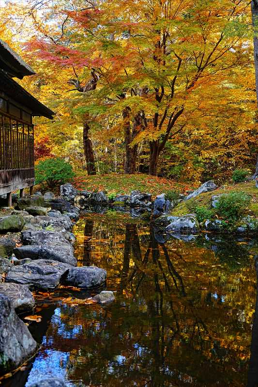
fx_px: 462
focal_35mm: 43
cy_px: 194
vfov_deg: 45.4
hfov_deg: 31.2
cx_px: 129
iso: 125
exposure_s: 1/50
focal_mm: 43
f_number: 4.5
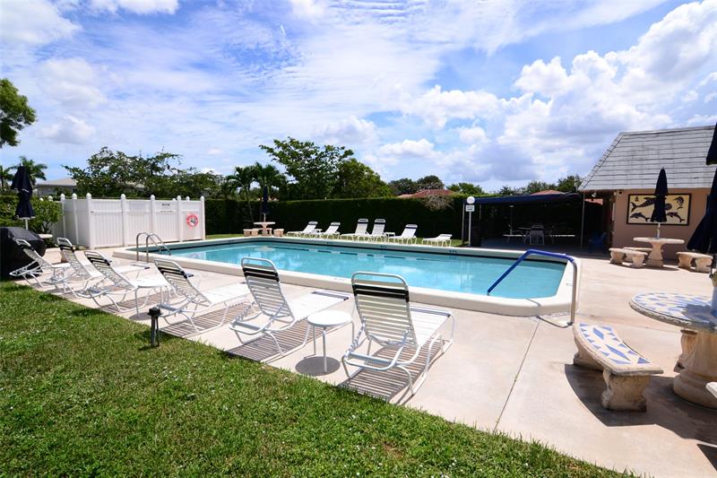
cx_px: 358
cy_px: 239
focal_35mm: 18
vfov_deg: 67.4
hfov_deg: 90.0
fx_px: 358
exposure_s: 1/320
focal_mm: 12
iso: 220
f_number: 14
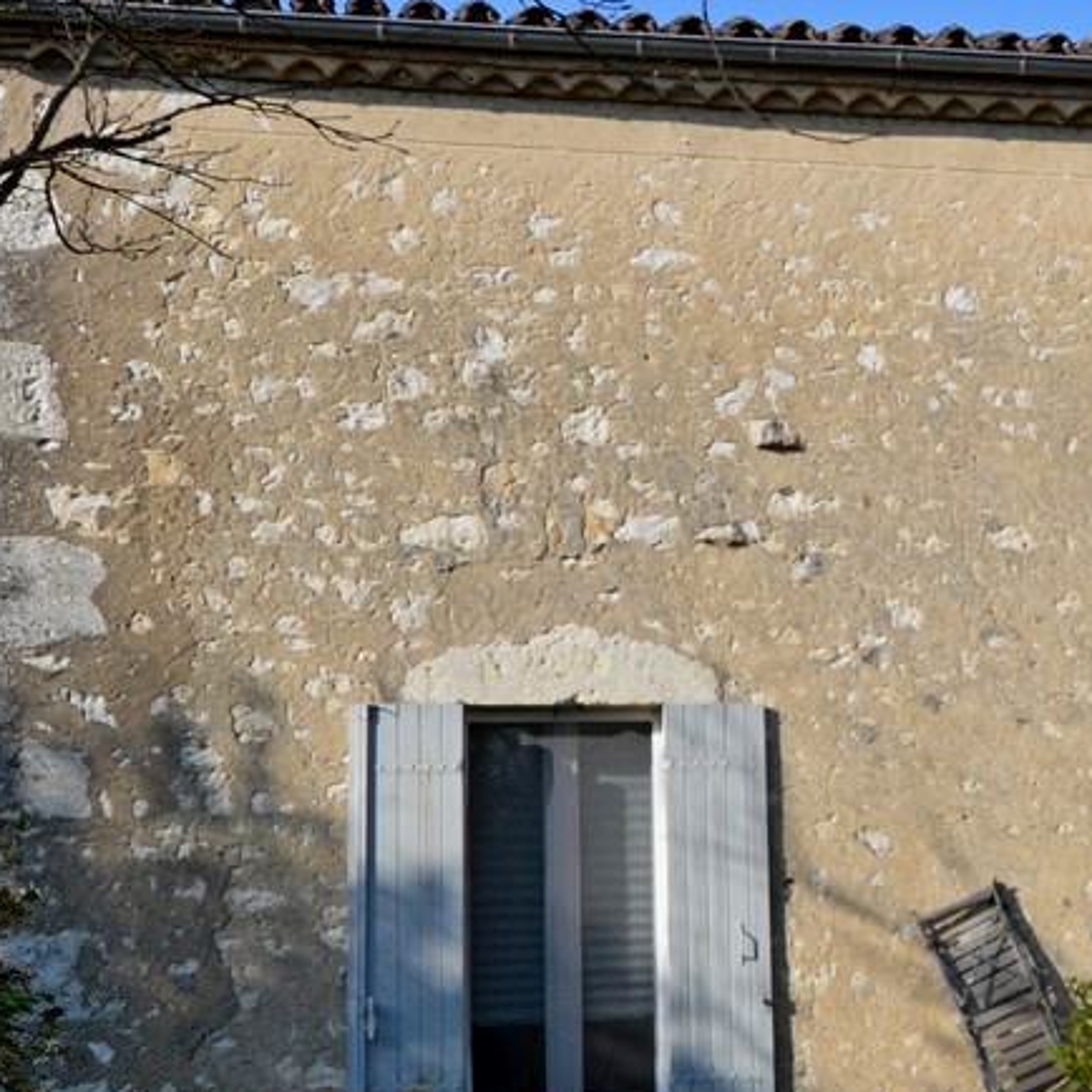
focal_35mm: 74
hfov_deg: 21.9
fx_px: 2641
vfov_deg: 23.2
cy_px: 741
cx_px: 1248
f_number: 7.1
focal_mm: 14
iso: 100
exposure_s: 1/200
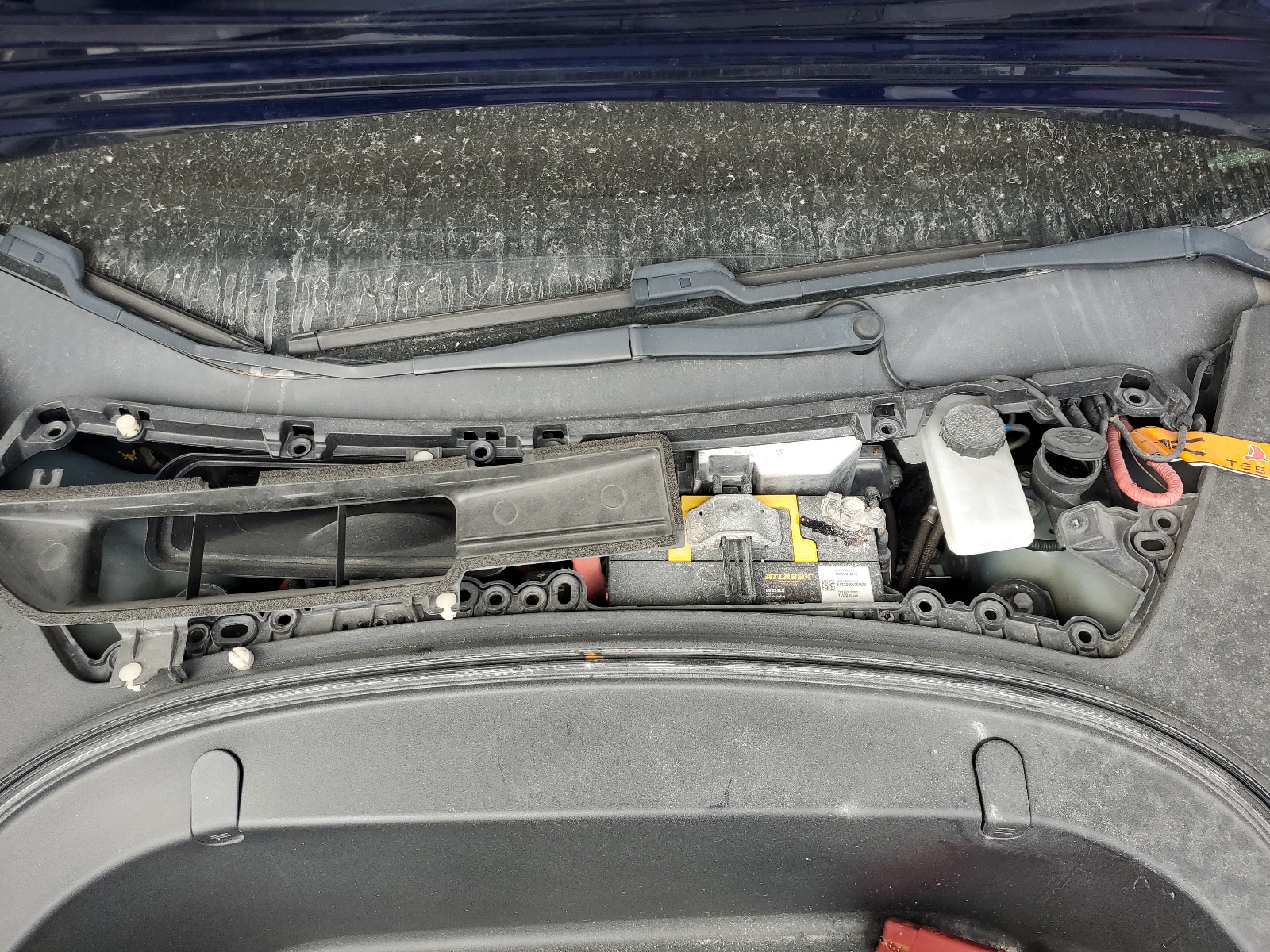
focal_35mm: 26
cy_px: 476
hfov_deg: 67.3
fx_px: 954
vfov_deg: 53.1
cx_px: 635
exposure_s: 1/200
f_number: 1.5
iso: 50
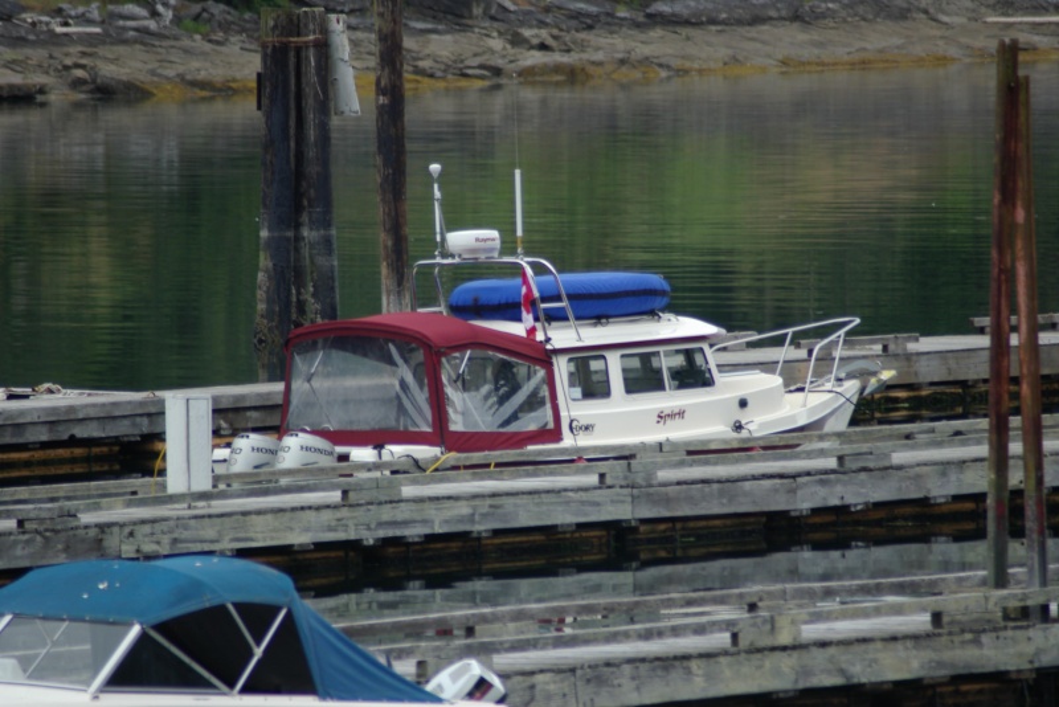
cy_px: 354
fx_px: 11035
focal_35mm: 375
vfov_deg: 3.7
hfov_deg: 5.5
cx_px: 530
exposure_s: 1/60
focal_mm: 250
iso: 200
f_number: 5.6
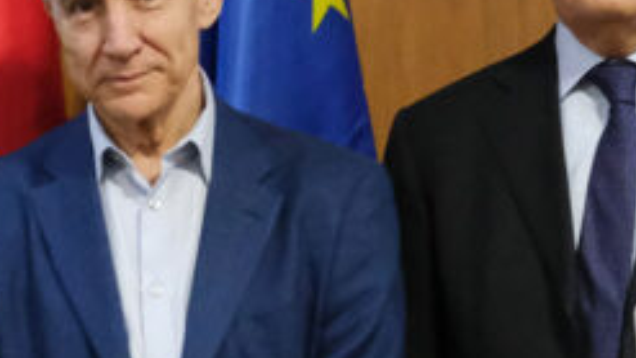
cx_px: -327
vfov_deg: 7.0
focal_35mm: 174
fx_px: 2935
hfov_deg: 11.8
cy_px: 242
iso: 12800
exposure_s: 1/125
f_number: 7.1
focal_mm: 26.6
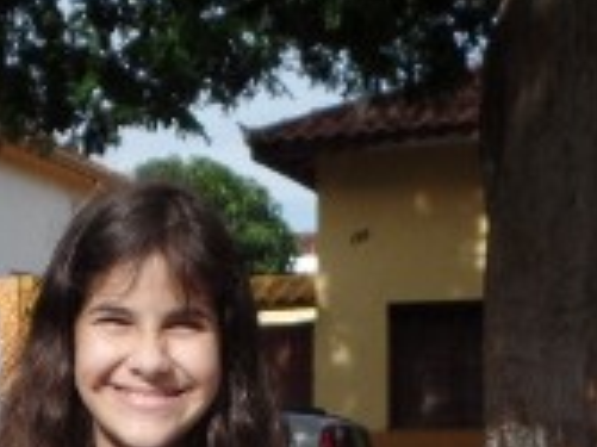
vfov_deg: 14.5
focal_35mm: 88
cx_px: 225
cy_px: 833
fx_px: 1517
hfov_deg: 22.2
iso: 80
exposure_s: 1/750
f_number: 3.5
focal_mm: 4.1
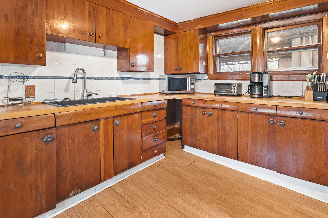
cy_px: 93
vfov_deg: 70.0
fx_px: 155
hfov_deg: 93.1
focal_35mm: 17
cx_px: 177
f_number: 7.1
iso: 800
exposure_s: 1/1.67
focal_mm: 14
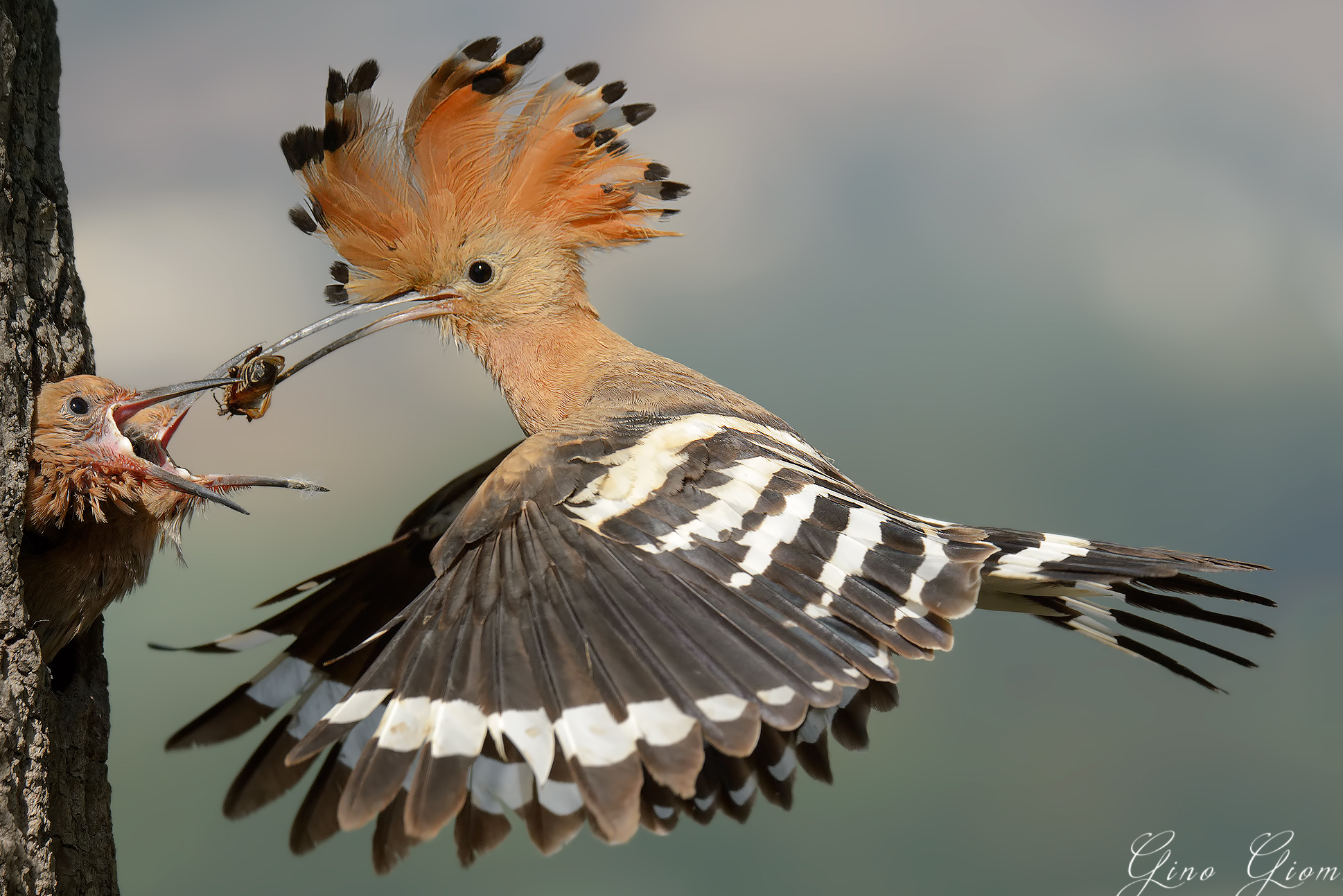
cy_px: 443
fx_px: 14589
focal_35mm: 391
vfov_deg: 3.5
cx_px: 683
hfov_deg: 5.3
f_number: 9
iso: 1400
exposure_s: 1/3200
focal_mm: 370
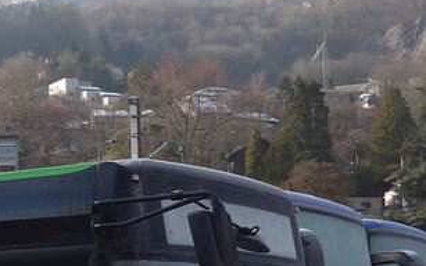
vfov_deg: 10.8
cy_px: 254
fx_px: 1393
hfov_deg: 15.6
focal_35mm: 120
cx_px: -261
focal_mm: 6
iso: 80
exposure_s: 1/640
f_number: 2.8
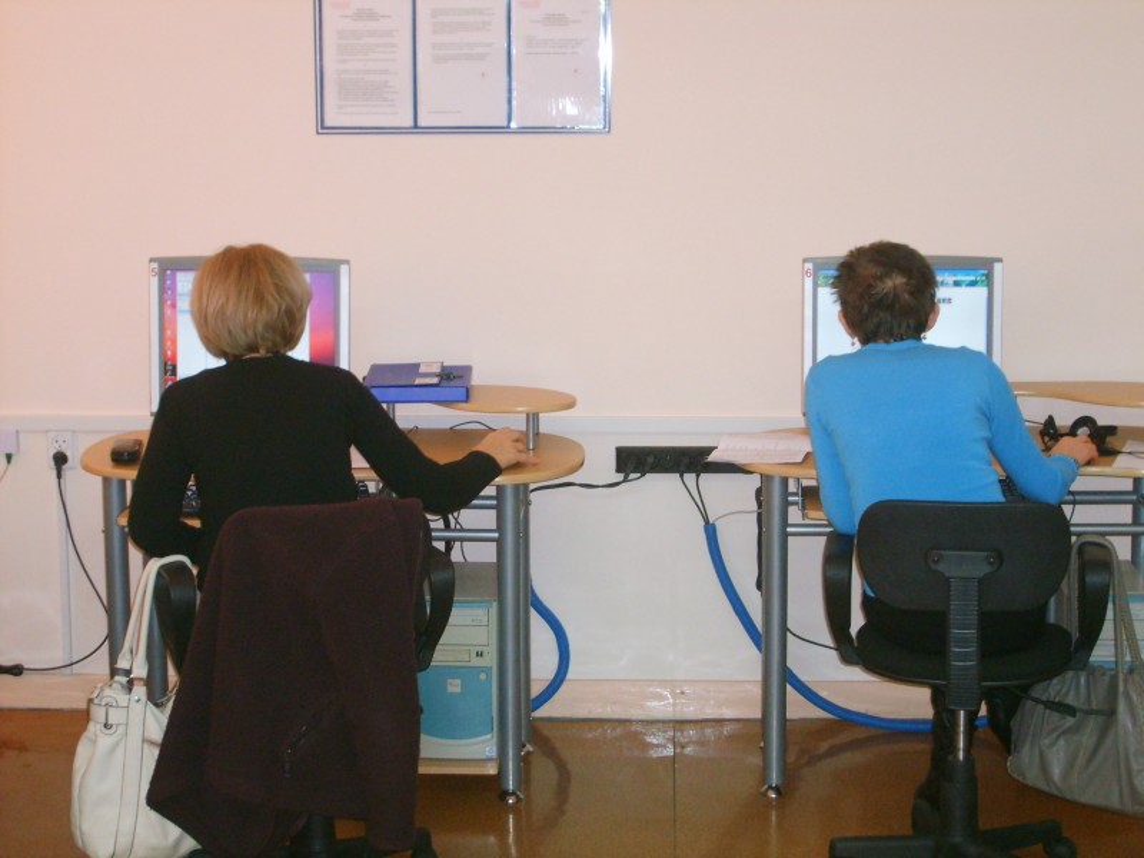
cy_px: 429
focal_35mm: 61
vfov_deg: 24.0
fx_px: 2016
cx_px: 572
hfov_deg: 31.7
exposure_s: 1/45
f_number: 3.6
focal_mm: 10.3
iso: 277
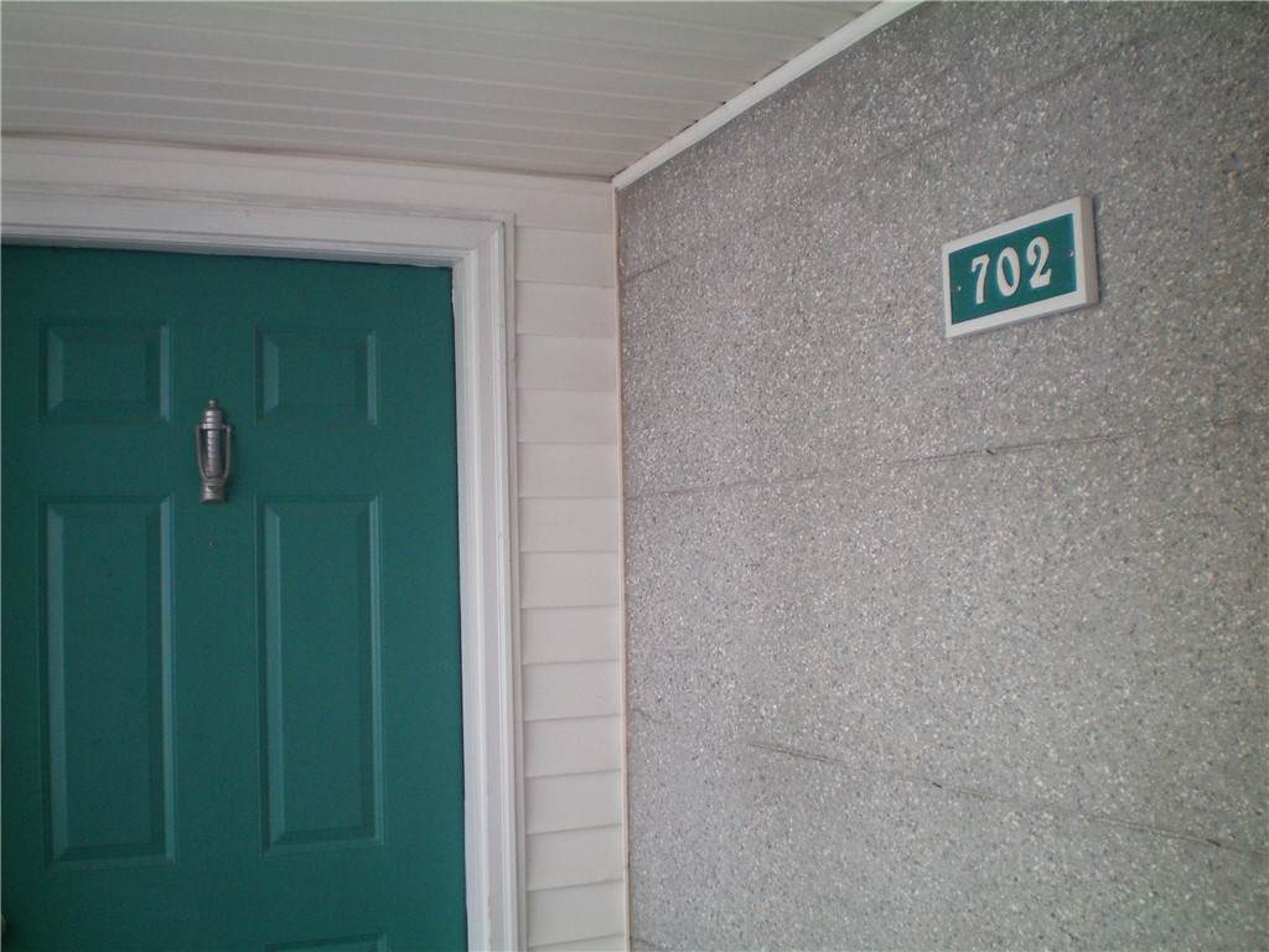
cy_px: 476
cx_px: 634
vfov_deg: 37.7
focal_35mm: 38
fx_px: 1393
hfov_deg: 49.0
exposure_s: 1/60
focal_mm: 6.3
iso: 100
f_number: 3.1
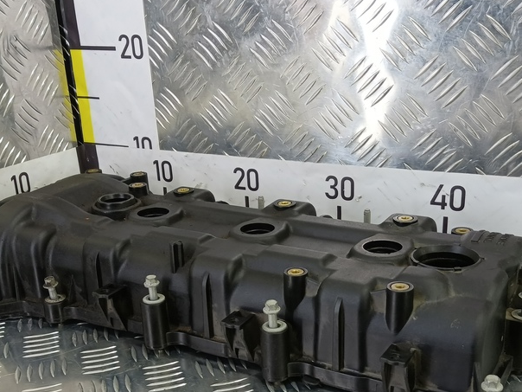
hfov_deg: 47.9
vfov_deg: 36.1
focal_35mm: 39
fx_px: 588
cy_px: 285
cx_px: 258
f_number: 1.6
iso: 164
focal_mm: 4.11
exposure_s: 1/50
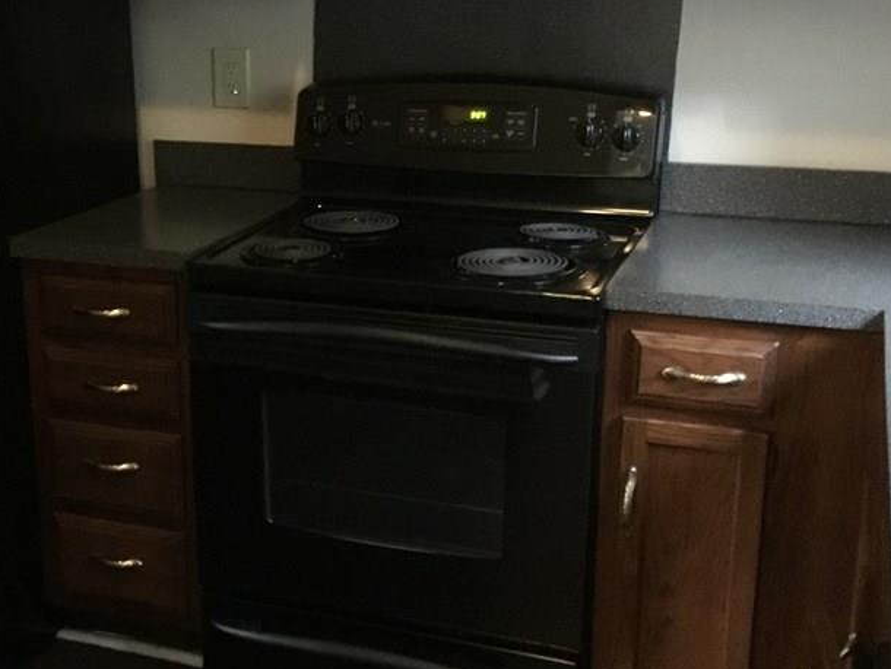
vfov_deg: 28.1
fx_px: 1339
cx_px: 298
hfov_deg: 36.4
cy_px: 327
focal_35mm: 52
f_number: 2.4
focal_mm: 3.3
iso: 800
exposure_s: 1/15
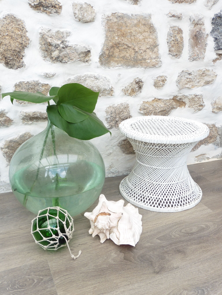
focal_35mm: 30
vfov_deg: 60.0
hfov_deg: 46.8
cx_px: 111
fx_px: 257
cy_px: 148
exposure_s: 1/100
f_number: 3.6
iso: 100
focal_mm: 5.4
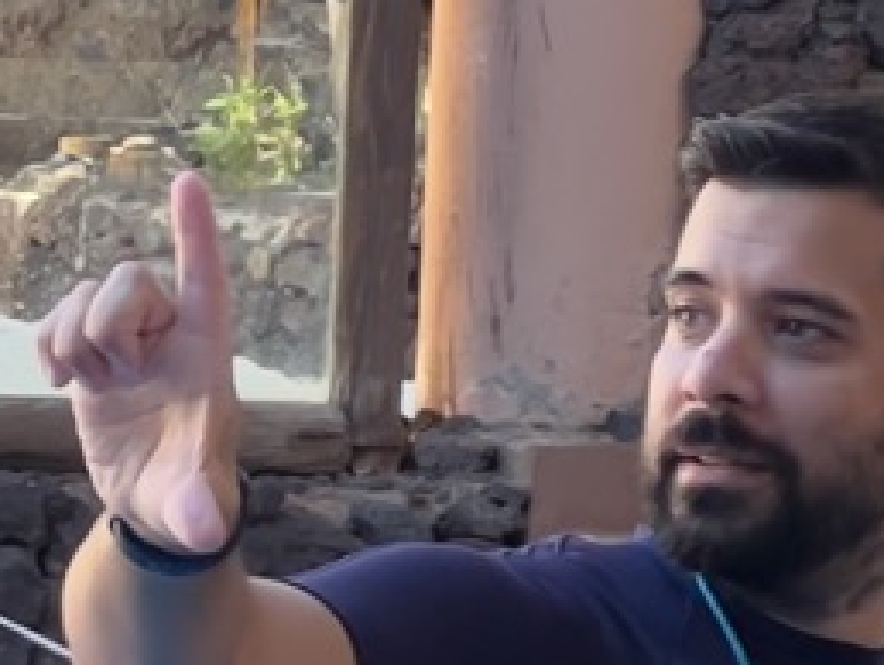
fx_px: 9764
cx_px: -826
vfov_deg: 3.9
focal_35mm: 382
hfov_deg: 5.1
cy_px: 1066
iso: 100
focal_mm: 9
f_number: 2.8
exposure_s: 1/99
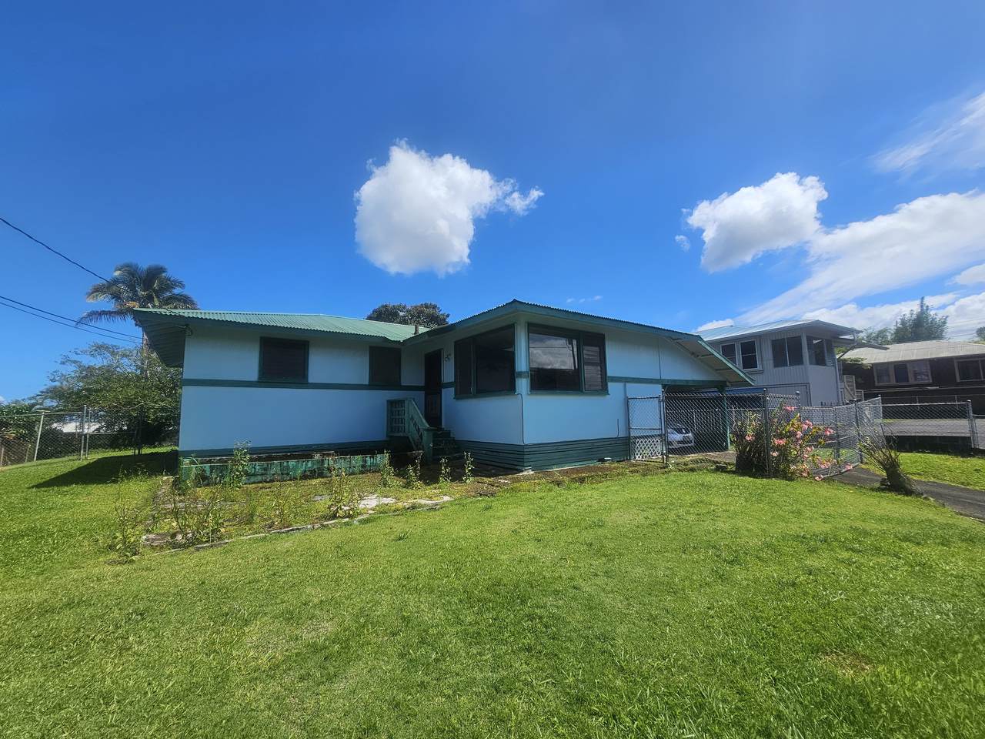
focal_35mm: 13
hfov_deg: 106.2
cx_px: 492
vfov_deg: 89.9
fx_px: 370
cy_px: 370
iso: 50
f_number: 2.2
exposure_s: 1/2874
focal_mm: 2.2
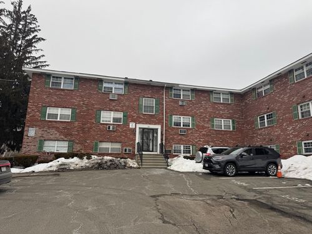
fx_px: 216
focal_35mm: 24
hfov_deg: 71.6
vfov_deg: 56.8
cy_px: 117
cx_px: 156
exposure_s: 1/527
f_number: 1.78
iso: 80
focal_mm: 6.76
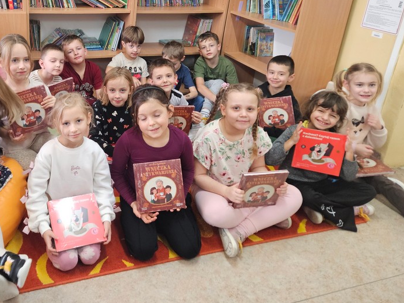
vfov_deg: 40.9
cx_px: 108
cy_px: 85
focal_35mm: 34
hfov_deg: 52.0
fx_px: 397
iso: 640
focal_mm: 5.4
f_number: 1.8
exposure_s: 1/100
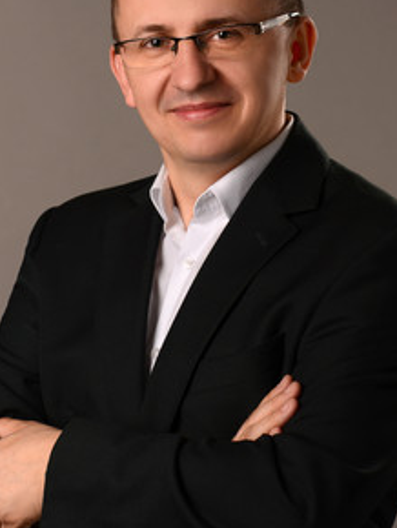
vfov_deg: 18.9
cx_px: 198
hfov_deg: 14.3
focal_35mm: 104
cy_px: 270
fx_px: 1588
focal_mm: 70
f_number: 7.1
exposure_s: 1/160
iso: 100
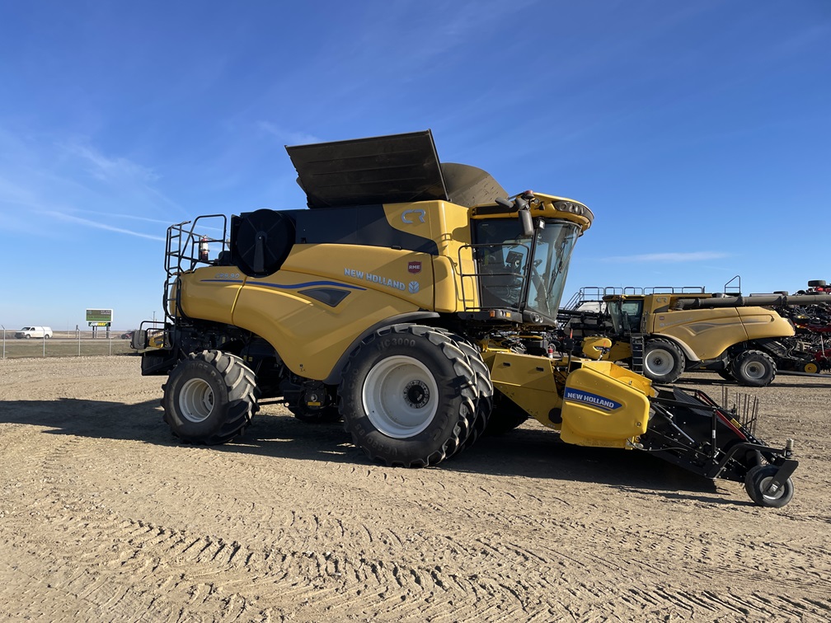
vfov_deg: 53.1
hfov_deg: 67.3
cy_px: 312
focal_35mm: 26
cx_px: 416
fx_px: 624
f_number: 1.6
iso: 32
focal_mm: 4.2
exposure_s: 1/2681
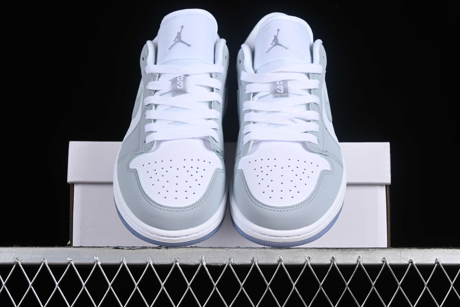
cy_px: 154
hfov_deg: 27.0
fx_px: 958
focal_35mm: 75
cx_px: 230
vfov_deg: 18.2
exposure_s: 1/80
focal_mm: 50
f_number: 8
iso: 160
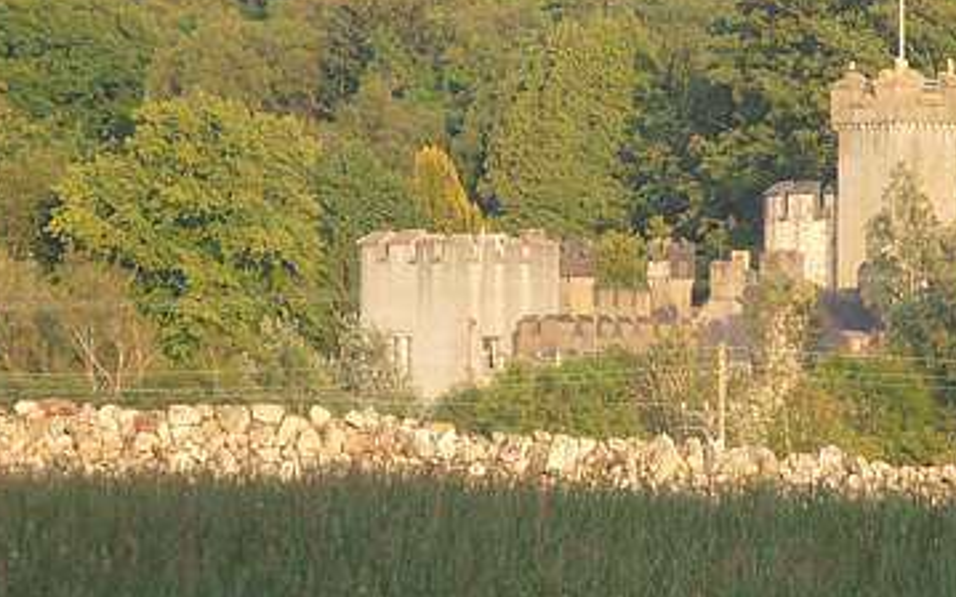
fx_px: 11823
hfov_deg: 4.6
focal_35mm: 454
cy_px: 219
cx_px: 647
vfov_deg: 2.9
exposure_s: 1/125
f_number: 5.7
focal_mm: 42.54
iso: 125
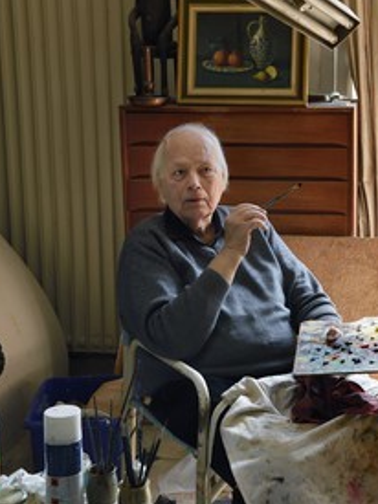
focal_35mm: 66
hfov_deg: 21.8
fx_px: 962
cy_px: 249
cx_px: 321
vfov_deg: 29.4
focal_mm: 45
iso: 1600
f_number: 8
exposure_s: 1/60
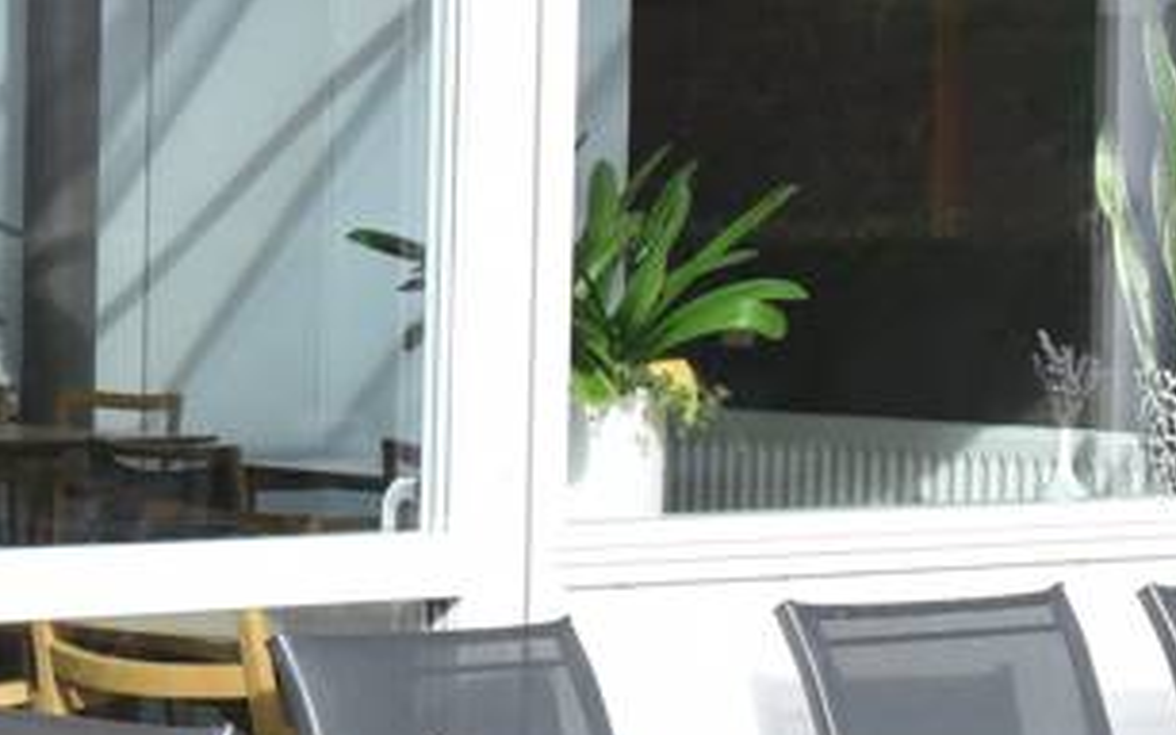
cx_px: -130
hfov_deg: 13.4
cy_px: 524
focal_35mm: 153
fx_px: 4905
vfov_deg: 8.6
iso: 6400
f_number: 6.3
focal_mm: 36
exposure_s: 1/4000
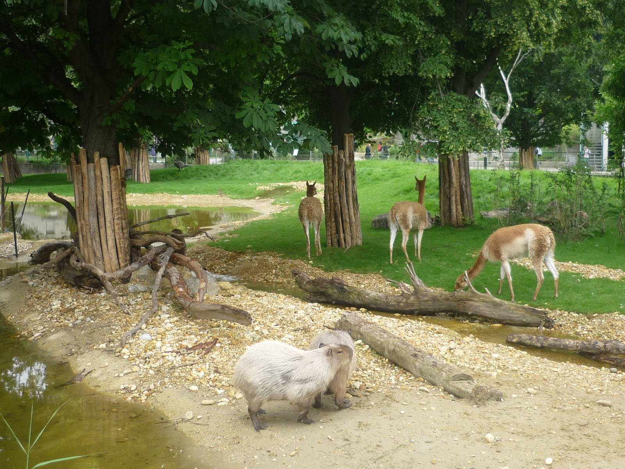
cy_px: 234
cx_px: 312
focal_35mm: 46
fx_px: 831
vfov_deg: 31.5
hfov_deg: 41.2
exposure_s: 1/250
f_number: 2.9
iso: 100
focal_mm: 6
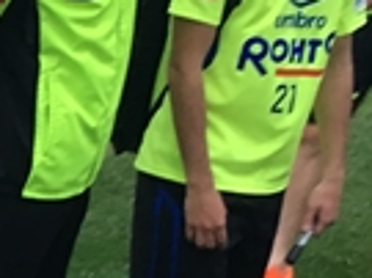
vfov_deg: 8.5
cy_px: 369
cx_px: -187
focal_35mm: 172
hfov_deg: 11.1
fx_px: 1847
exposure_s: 1/30
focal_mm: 4.15
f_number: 2.2
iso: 64
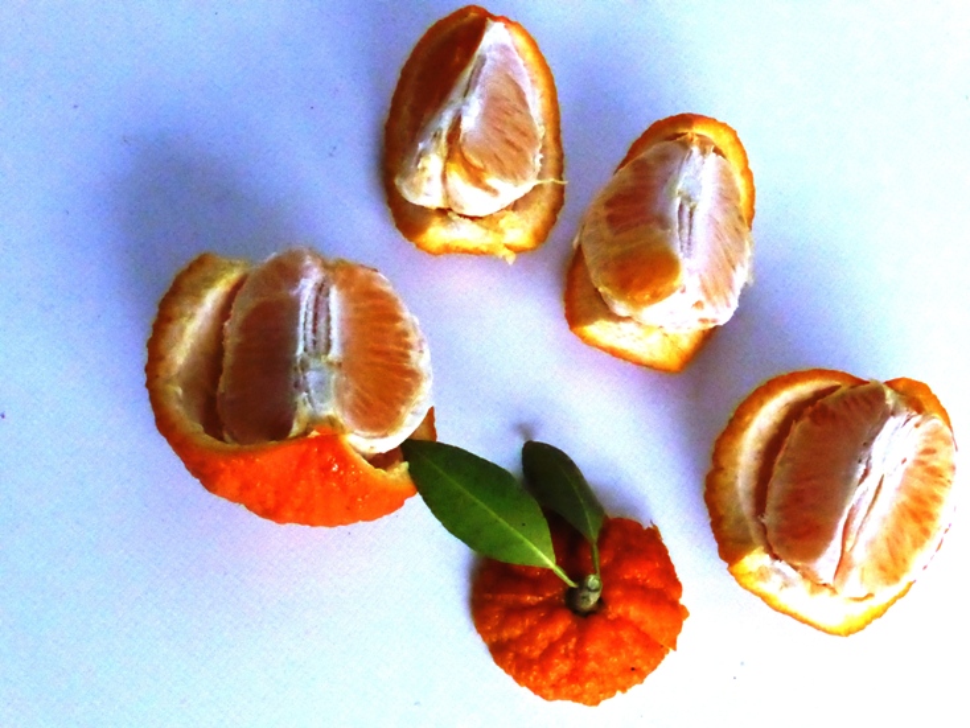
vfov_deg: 19.7
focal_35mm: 75
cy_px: 364
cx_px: 485
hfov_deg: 26.0
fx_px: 2102
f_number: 5
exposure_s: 1/640
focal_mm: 13.3
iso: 3200
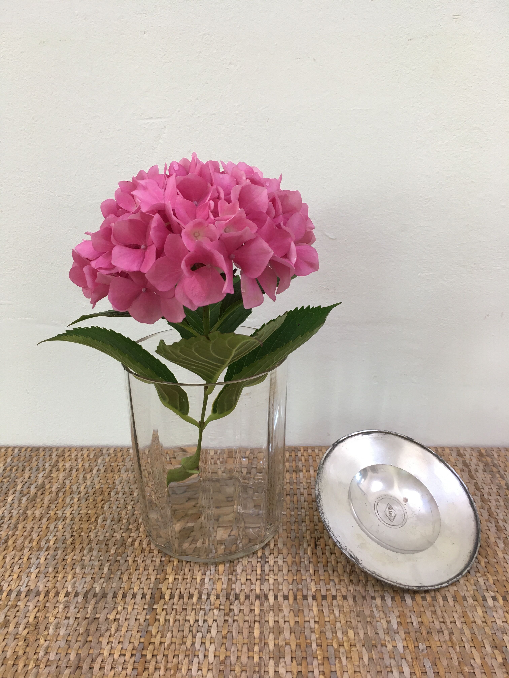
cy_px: 339
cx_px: 254
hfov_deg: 48.2
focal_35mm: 29
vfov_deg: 61.7
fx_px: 569
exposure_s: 1/33
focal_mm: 4.15
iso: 25
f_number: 2.2
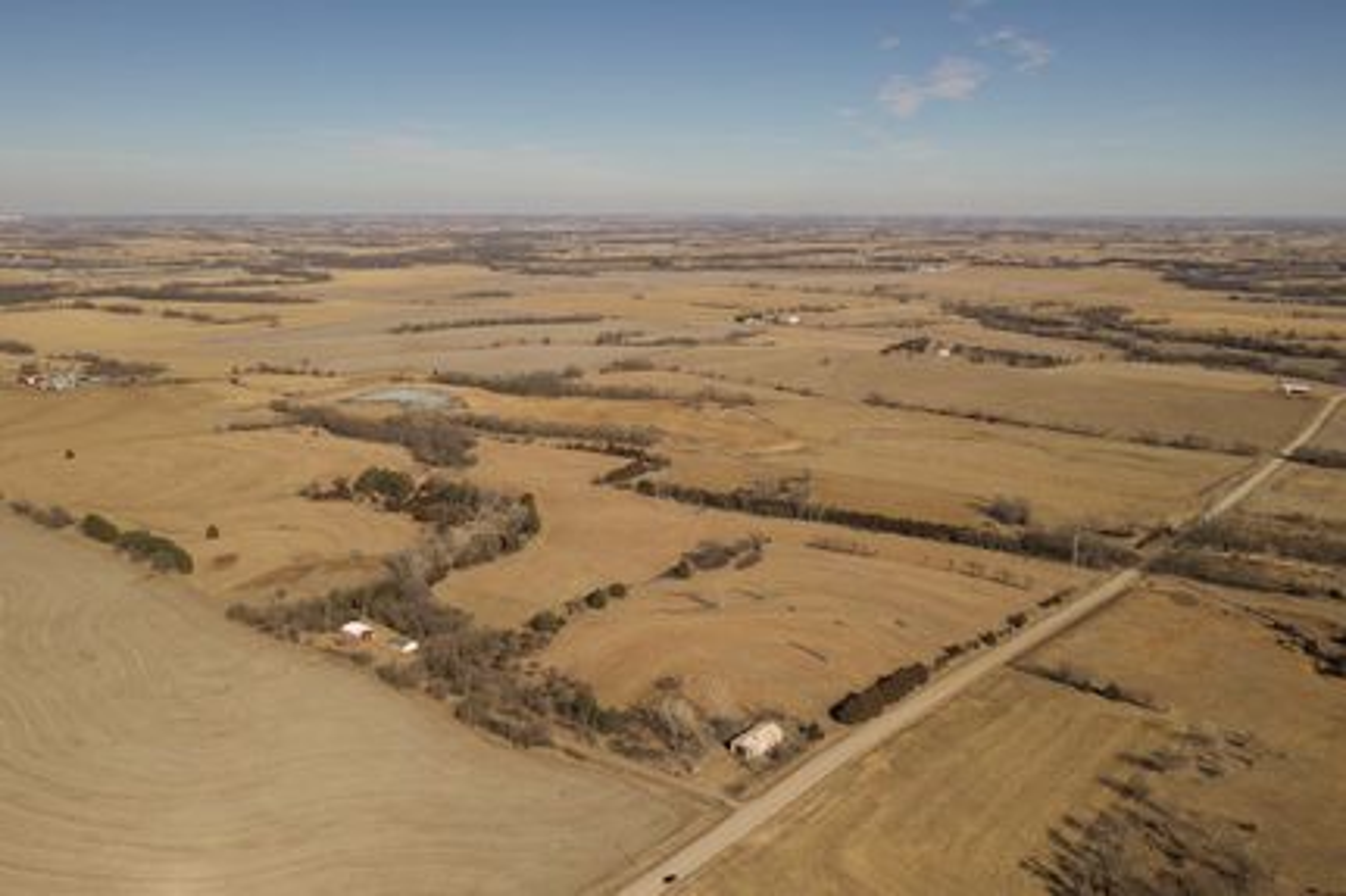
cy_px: 448
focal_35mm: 28
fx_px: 1046
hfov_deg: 65.5
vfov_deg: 46.4
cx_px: 673
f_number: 5.6
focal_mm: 10.26
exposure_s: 1/240
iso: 100
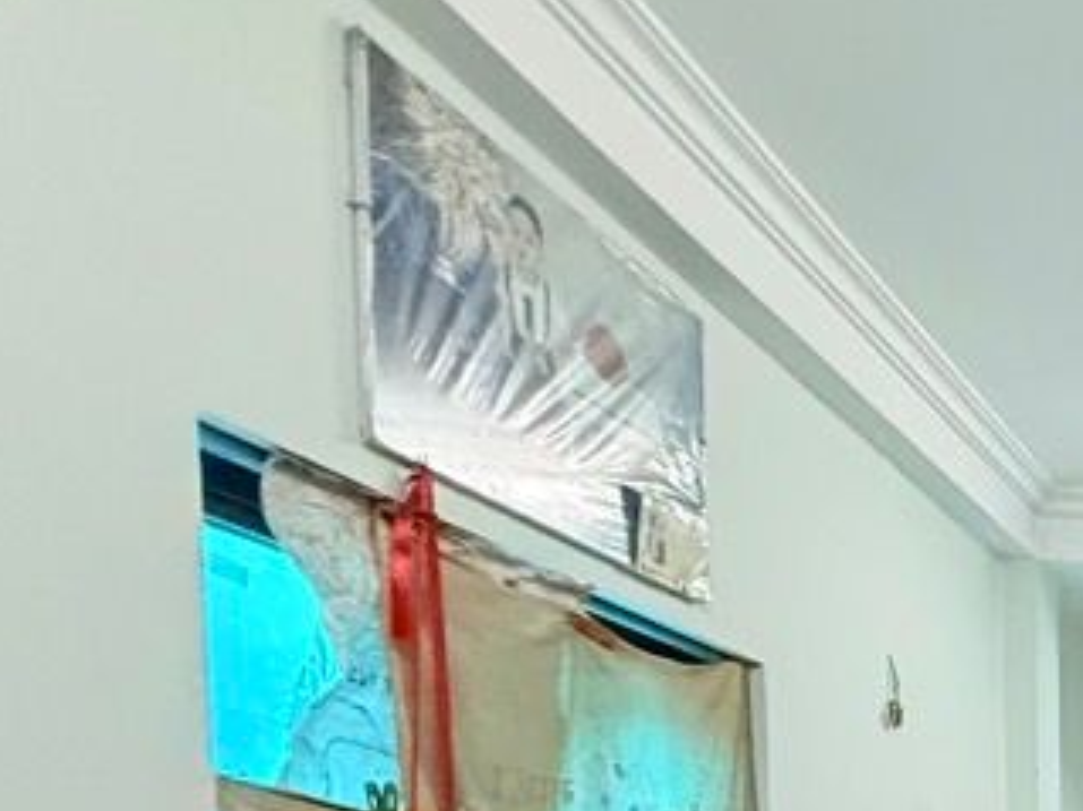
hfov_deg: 26.5
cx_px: 1714
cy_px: 1062
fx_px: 1407
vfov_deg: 26.9
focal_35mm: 45
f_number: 2.2
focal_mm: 2.22
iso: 640
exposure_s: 1/50
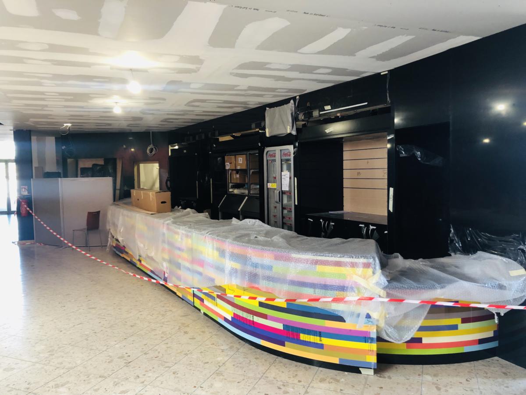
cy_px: 198
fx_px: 425
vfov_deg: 49.7
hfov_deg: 63.4
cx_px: 263
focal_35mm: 28
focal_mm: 3.99
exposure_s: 1/17
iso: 40
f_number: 1.8
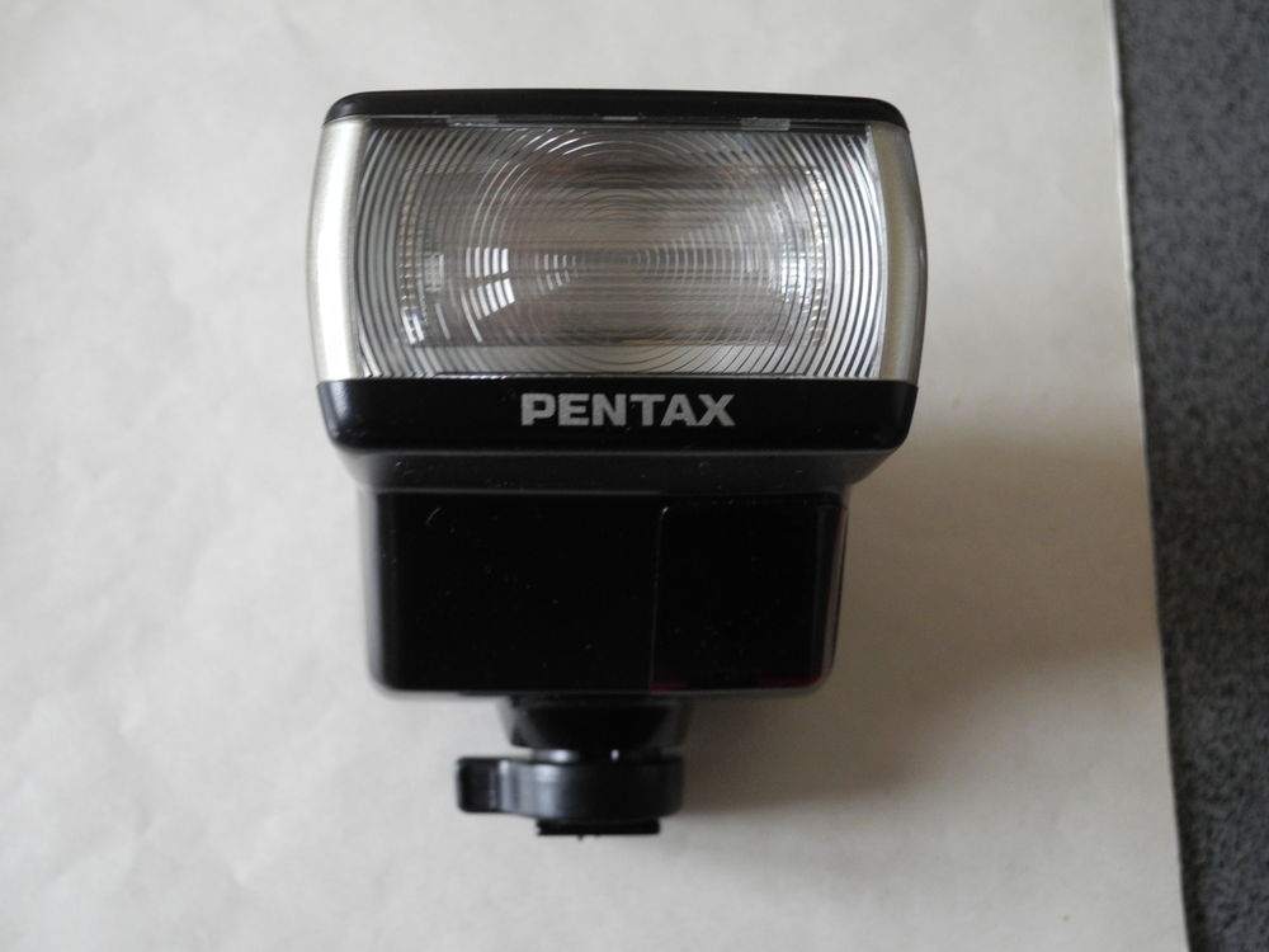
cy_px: 476
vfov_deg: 35.1
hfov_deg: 45.8
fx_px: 1503
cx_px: 634
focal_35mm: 41
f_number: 3.2
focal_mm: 8.8
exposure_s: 1/11.7
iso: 400
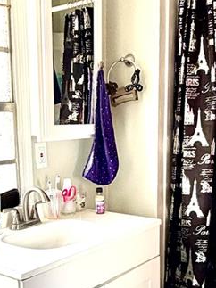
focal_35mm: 52
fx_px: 433
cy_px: 206
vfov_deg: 36.2
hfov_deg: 27.9
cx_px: 76
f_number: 2.2
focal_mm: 2.22
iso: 100
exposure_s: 1/121
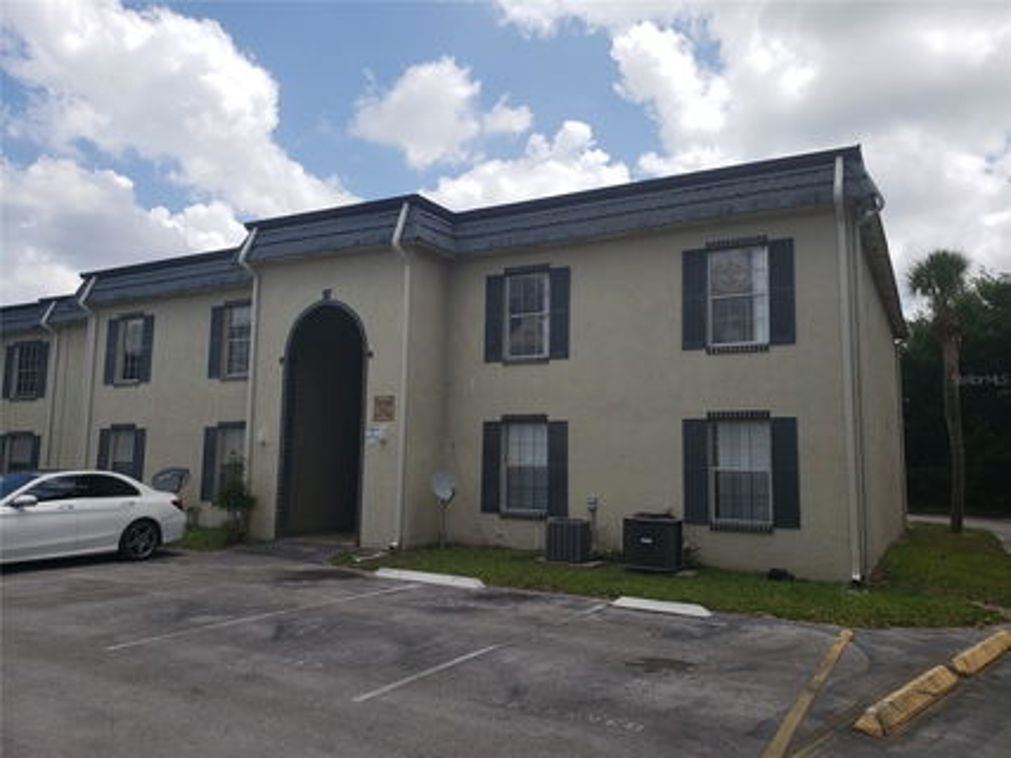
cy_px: 379
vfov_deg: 53.0
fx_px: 759
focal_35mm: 26
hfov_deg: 67.3
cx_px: 506
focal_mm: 4.3
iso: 50
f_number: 2.4
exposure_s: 1/1608
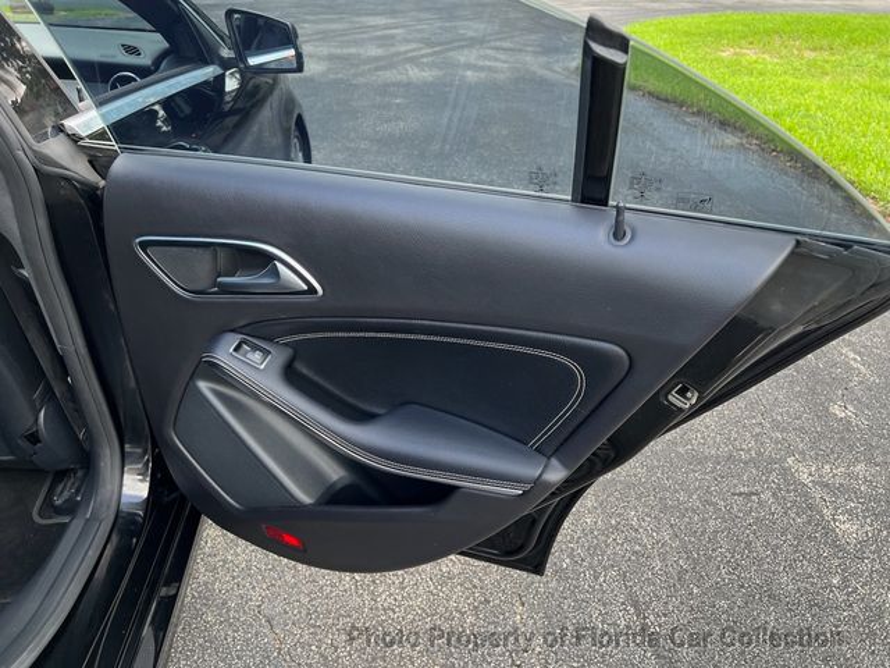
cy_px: 334
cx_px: 445
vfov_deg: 53.1
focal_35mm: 26
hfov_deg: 67.3
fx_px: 668
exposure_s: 1/161
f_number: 1.5
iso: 40
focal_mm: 5.7
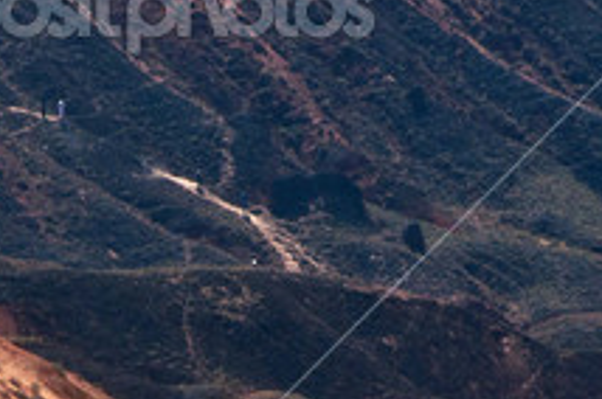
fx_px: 28752
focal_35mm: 1722
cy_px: 568
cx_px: 115
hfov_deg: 1.2
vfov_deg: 0.8
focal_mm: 240
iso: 160
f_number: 29
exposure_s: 1/160
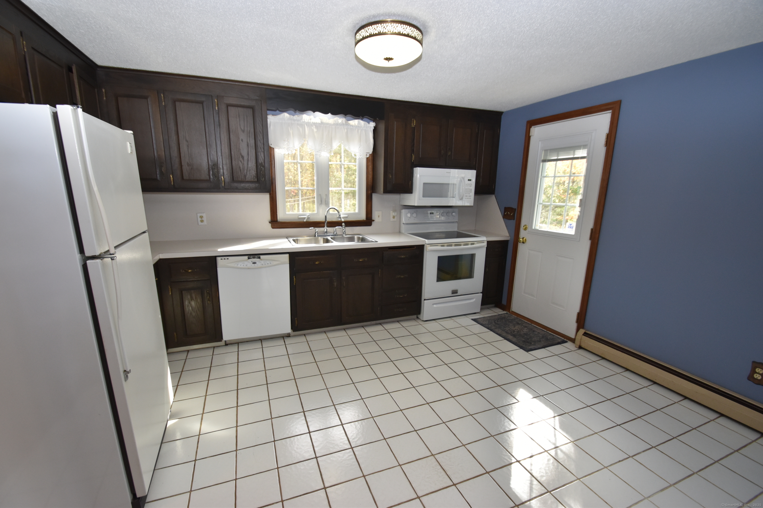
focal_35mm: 15
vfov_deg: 77.3
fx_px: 318
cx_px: 382
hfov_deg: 100.4
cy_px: 254
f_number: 5.6
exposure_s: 1/125
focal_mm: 10
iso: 720
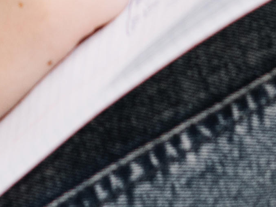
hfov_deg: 4.6
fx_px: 3396
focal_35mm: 426
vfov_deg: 3.3
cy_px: -600
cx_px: -81
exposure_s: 1/160
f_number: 3.5
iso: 400
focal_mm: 50
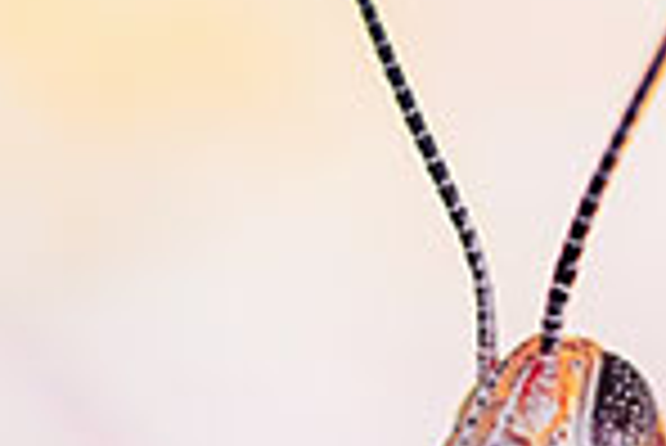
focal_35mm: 708
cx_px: 540
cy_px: 642
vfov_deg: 1.9
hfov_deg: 2.9
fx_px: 13111
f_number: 8.5
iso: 800
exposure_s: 1/1250
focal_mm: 210
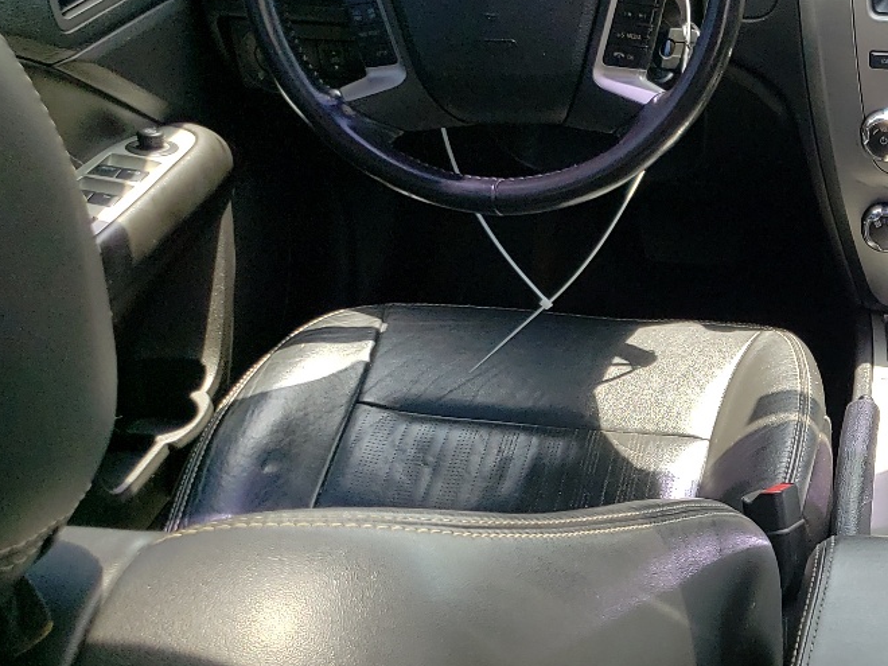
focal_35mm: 63
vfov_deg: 23.2
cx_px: 974
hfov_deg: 28.0
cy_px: 459
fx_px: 1616
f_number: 1.5
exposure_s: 1/333
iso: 50
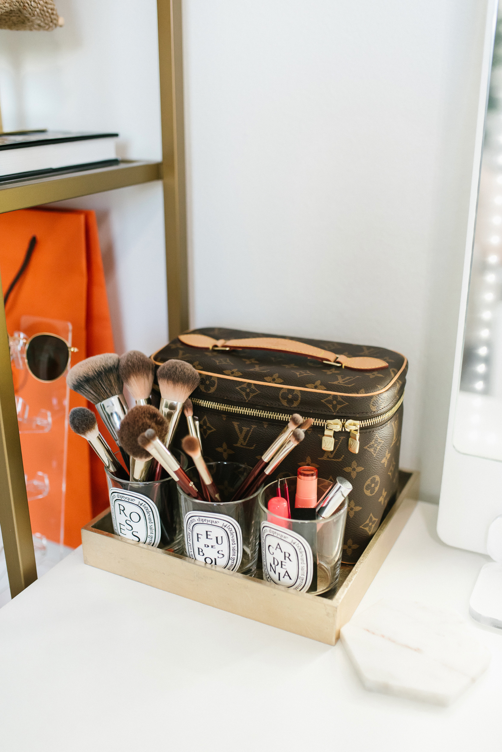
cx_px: 251
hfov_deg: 37.9
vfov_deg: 54.4
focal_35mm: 35
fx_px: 731
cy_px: 376
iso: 1000
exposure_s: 1/500
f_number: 2.2
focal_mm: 35
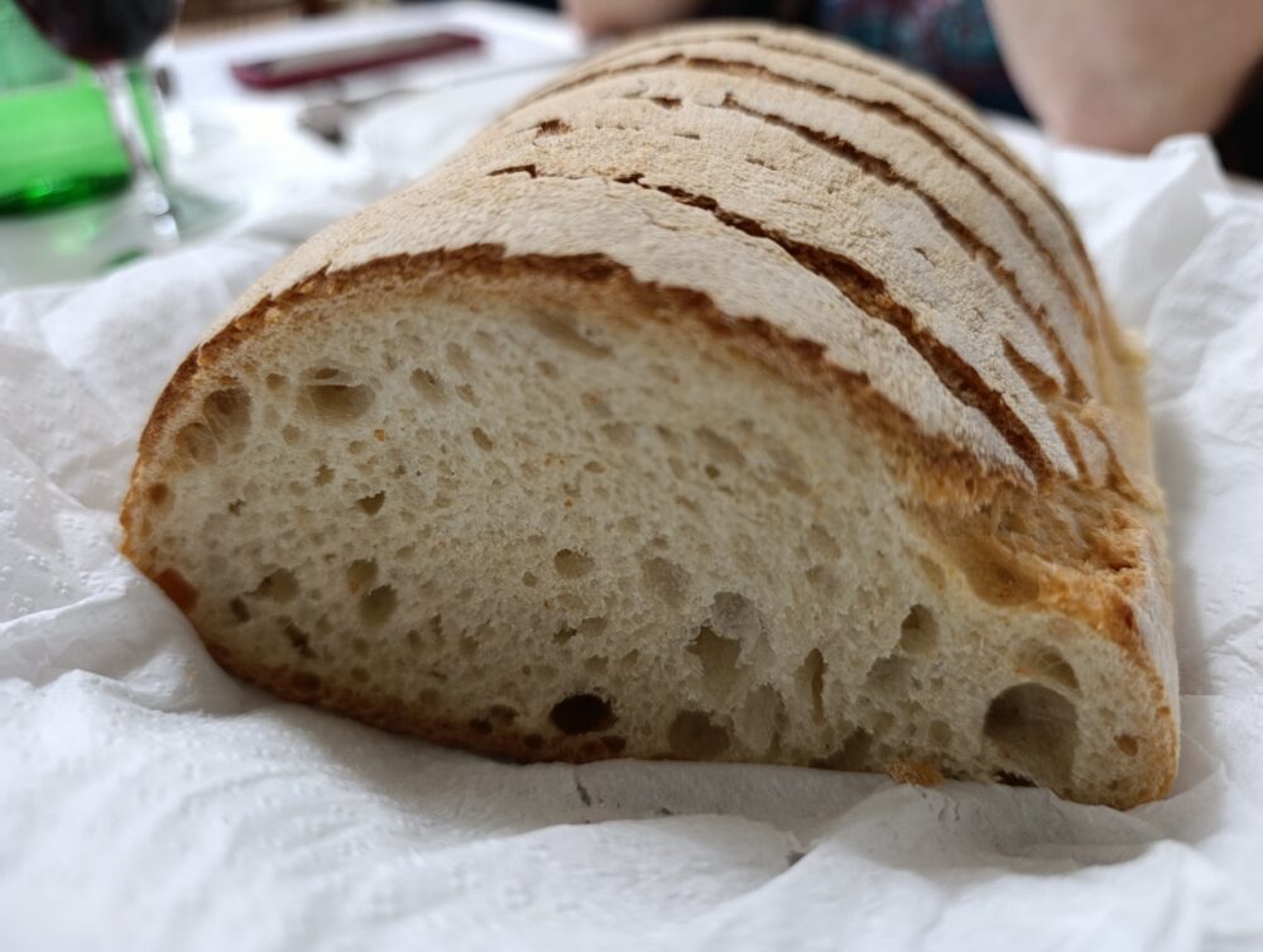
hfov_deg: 73.8
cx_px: 632
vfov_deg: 59.0
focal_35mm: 23
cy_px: 476
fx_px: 840
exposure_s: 1/50
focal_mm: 6.11
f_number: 1.65
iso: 974
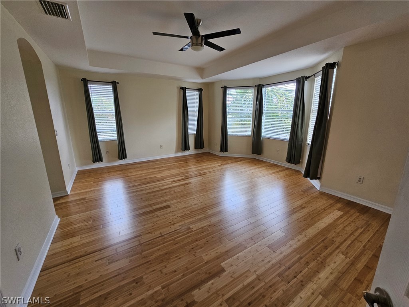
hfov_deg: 106.2
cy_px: 154
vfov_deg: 89.9
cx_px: 204
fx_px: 154
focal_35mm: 13
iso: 80
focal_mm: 2.2
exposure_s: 1/77.4
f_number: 2.2
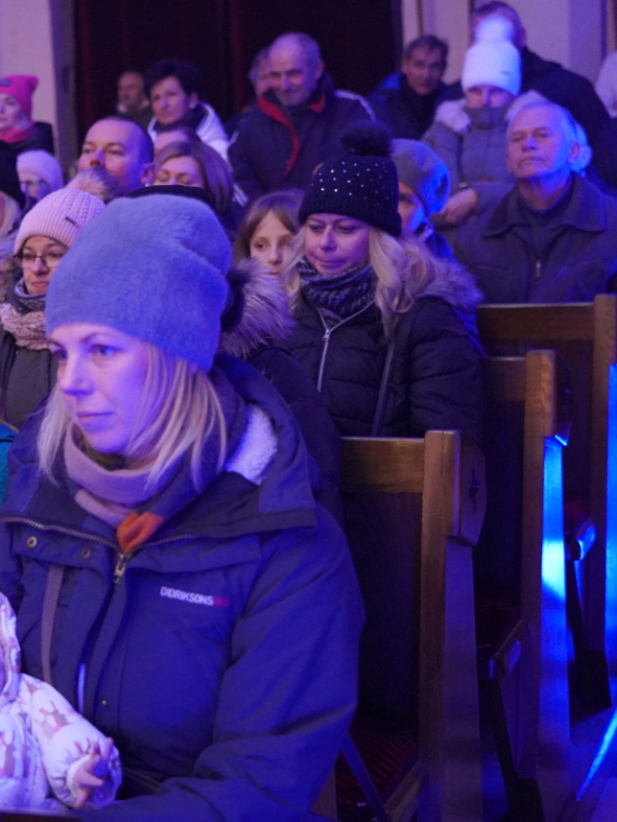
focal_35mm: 70
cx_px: 25
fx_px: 1663
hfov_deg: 20.5
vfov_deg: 27.8
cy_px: 415
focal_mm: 48
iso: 12800
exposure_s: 1/30
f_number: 4
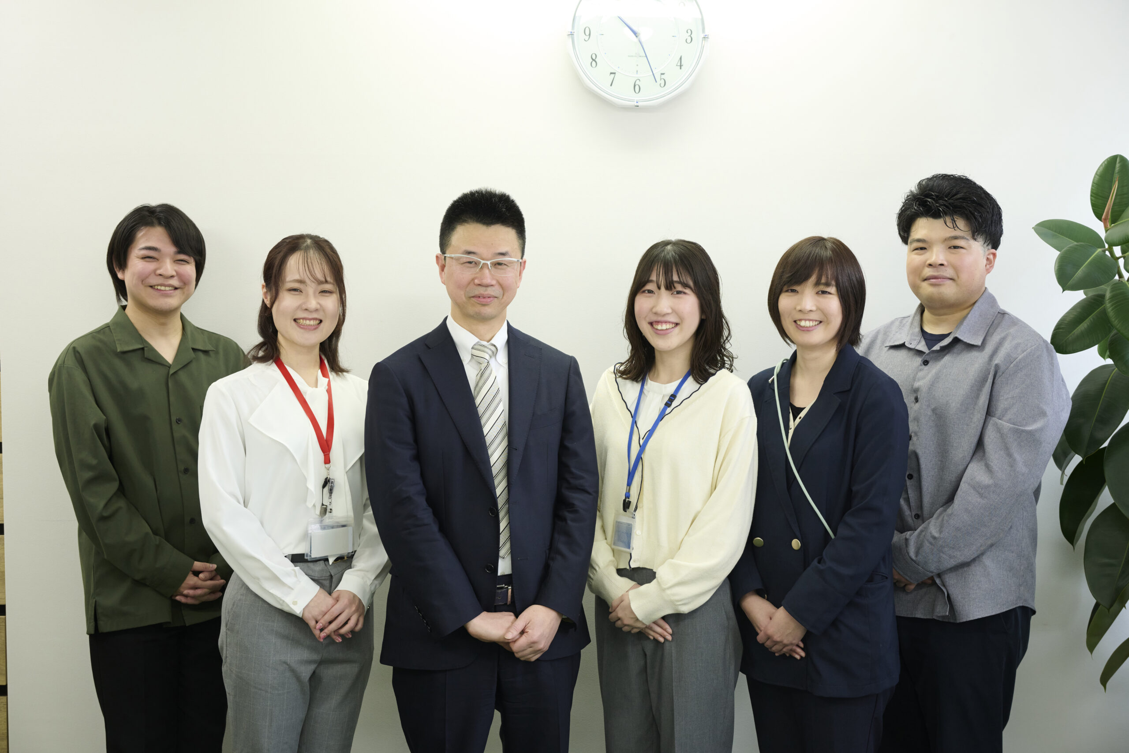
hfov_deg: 41.1
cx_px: 564
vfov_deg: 28.1
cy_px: 376
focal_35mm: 48
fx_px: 1505
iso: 1000
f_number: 4
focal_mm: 48
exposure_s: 1/100
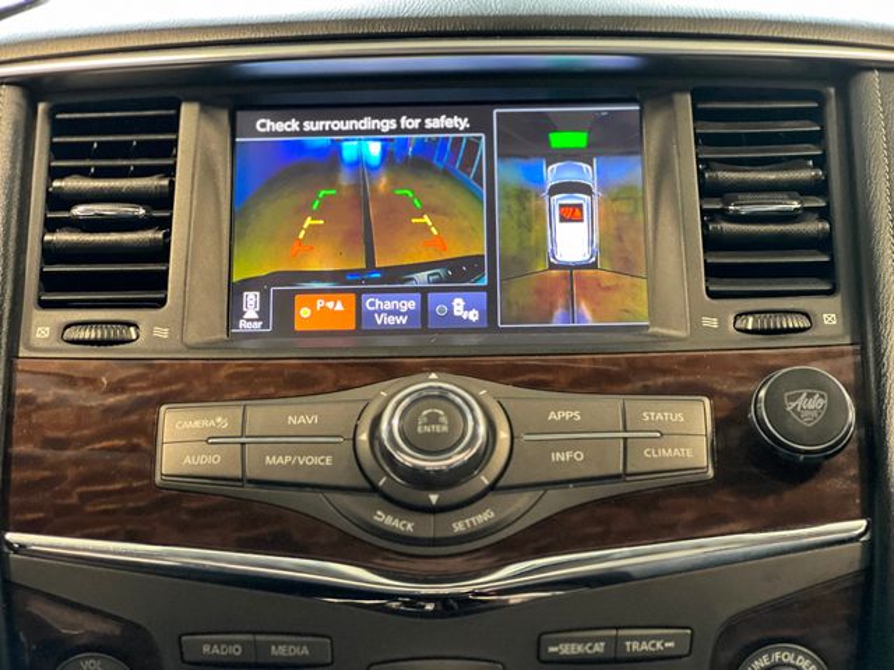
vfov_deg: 19.1
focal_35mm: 77
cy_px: 335
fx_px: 1989
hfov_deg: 25.3
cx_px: 447
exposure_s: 1/15
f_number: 2.8
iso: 500
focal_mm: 9
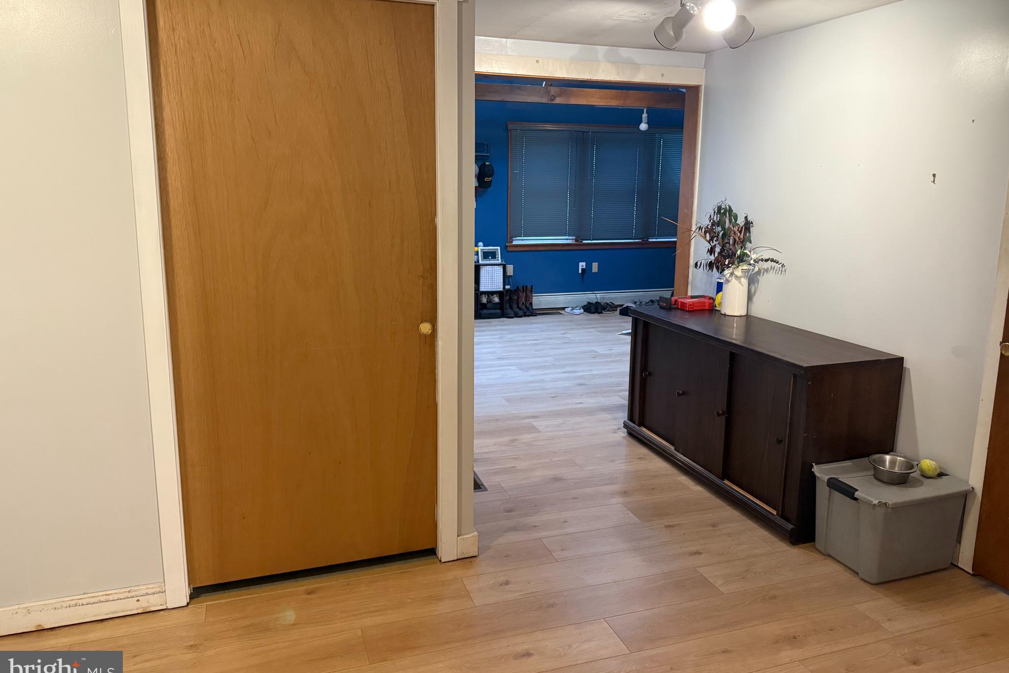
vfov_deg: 51.2
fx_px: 701
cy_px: 312
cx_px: 505
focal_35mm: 25
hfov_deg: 71.5
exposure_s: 1/60
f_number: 1.78
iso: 500
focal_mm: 6.76
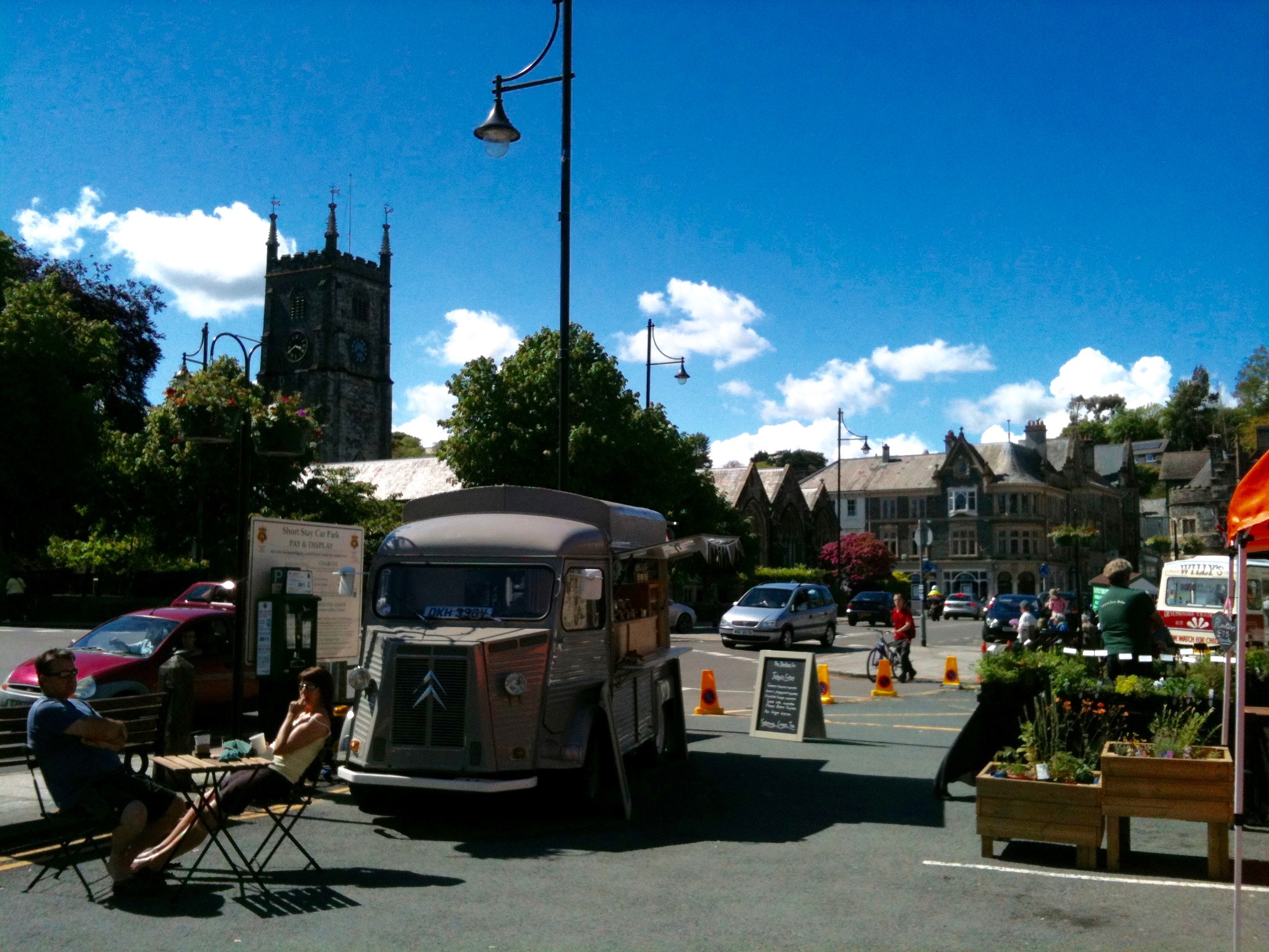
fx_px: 1283
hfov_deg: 52.6
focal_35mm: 35
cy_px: 476
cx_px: 634
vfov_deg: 40.7
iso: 64
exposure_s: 1/1578
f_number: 2.8
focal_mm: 3.85
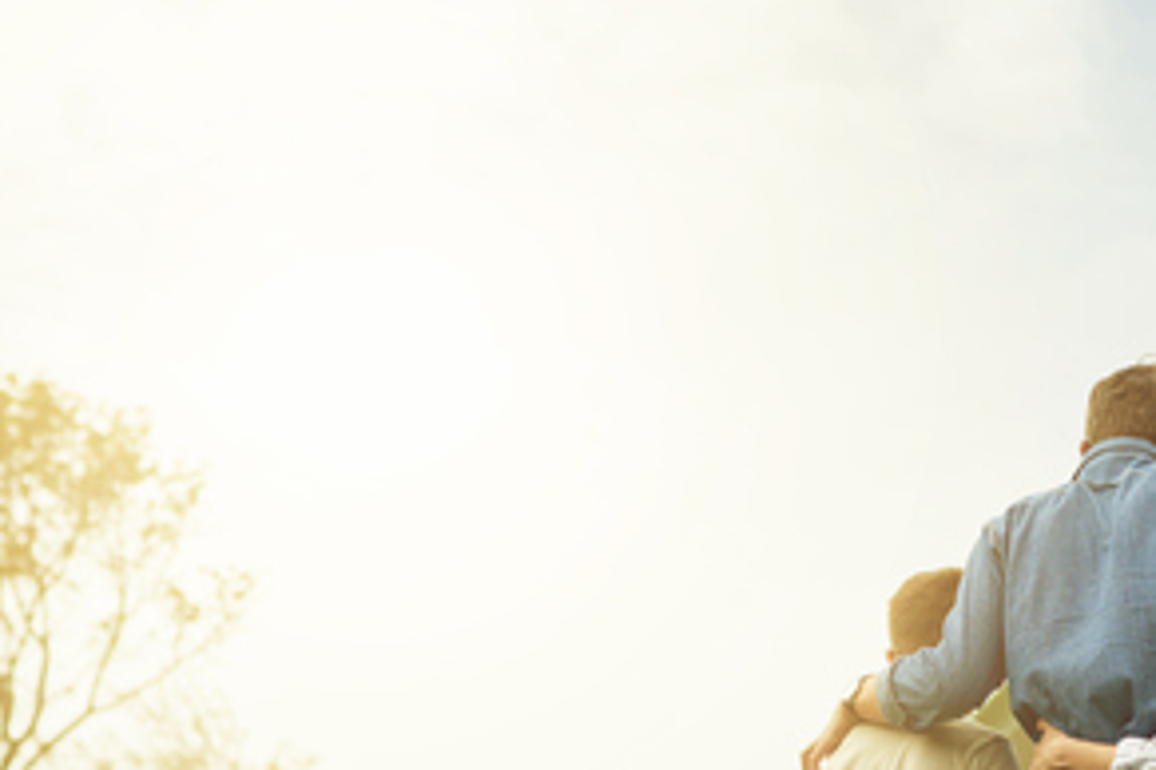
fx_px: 2793
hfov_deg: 22.9
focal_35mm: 87
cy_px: 697
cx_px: 989
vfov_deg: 15.5
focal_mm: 35
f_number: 2.2
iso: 100
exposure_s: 1/6400
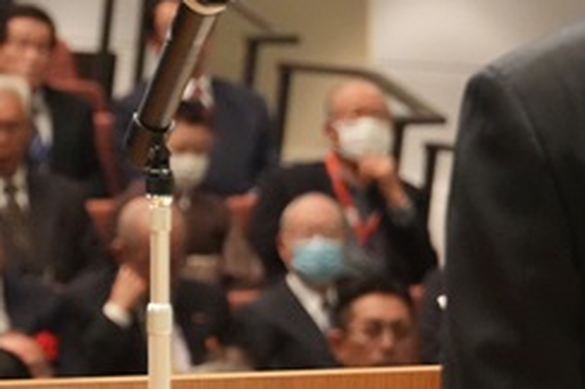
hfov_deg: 4.2
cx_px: 0
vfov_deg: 2.8
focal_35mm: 489
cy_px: 29
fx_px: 7946
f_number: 5.6
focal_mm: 125
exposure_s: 1/60
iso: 6400
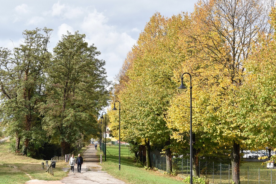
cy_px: 92
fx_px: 529
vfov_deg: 19.7
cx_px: 138
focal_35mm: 69
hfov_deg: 29.2
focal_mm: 46
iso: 200
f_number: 9
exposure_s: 1/320
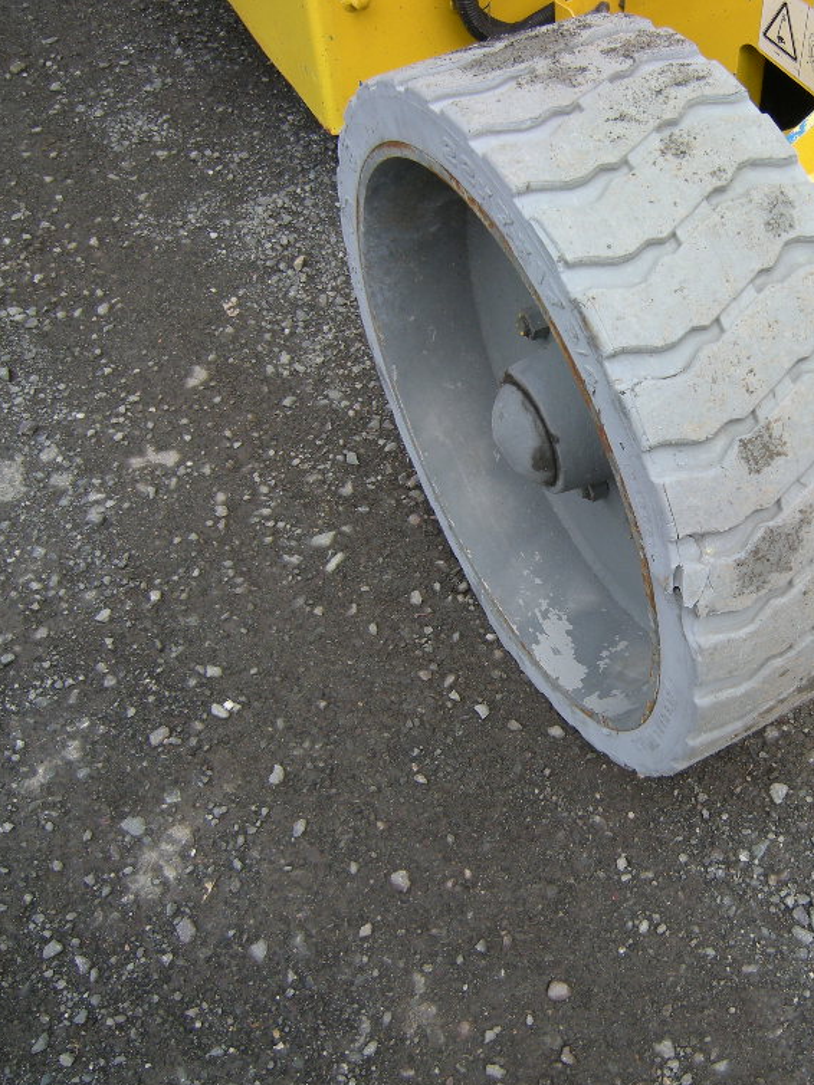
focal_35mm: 38
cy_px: 539
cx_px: 641
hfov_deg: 36.5
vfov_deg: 49.0
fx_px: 1192
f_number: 2.8
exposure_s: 1/393
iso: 64
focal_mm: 4.7
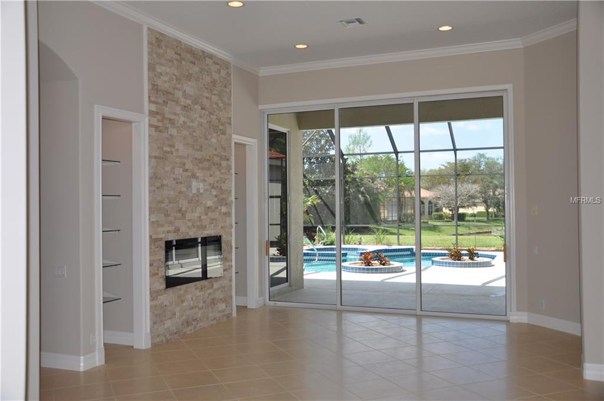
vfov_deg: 36.7
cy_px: 200
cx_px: 302
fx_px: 603
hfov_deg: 53.2
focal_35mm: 36
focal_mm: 24
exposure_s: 1/200
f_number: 4.5
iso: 200
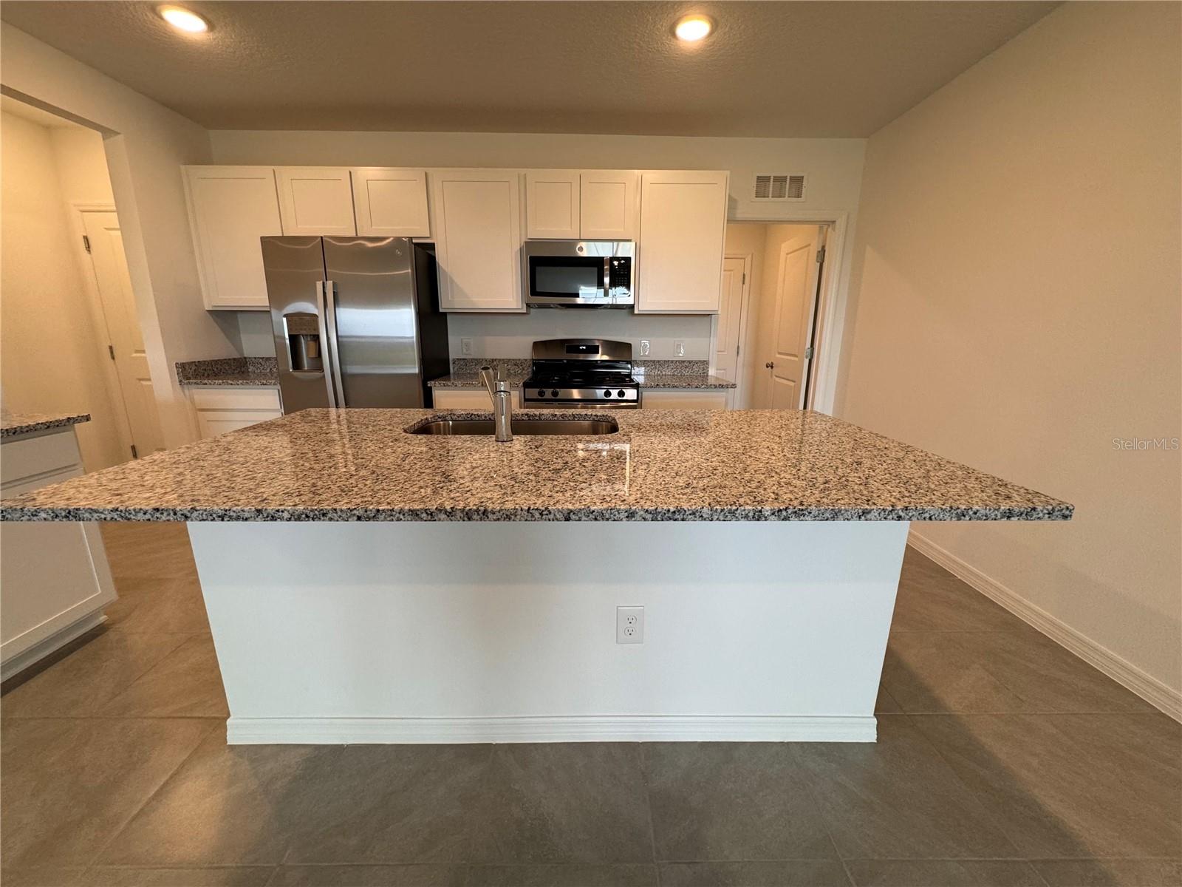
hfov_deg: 102.1
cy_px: 444
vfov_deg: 85.7
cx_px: 591
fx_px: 478
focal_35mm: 14
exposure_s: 1/120
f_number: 2.2
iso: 200
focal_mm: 2.22
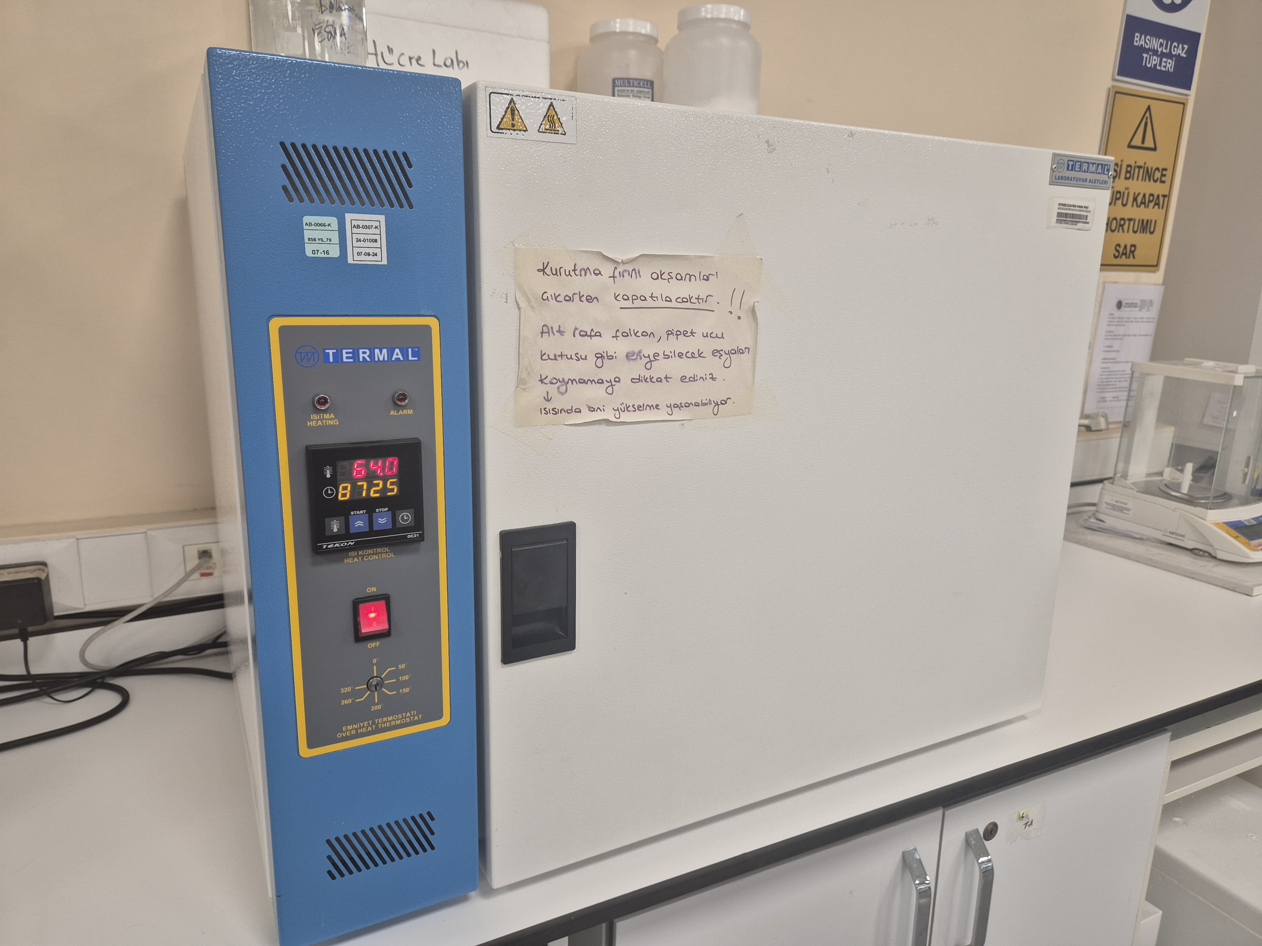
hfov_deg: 73.9
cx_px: 631
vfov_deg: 58.9
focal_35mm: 23
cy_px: 473
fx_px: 839
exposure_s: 1/100
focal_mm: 5.4
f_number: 1.8
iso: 125
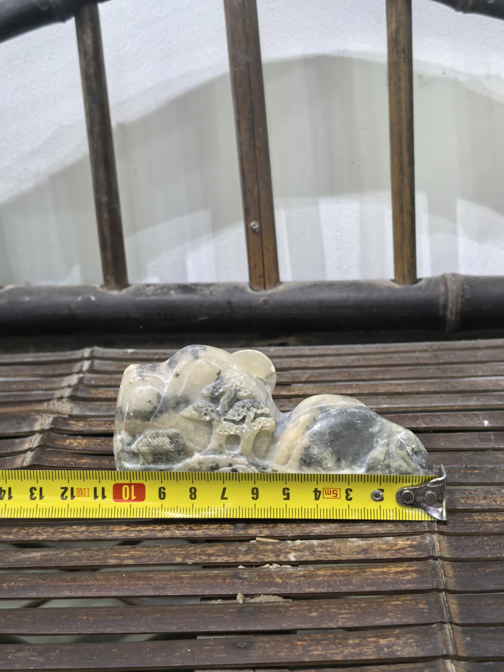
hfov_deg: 27.0
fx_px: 1048
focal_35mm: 54
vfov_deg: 35.5
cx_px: 252
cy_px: 336
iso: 1250
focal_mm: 6.98
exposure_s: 1/111
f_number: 2
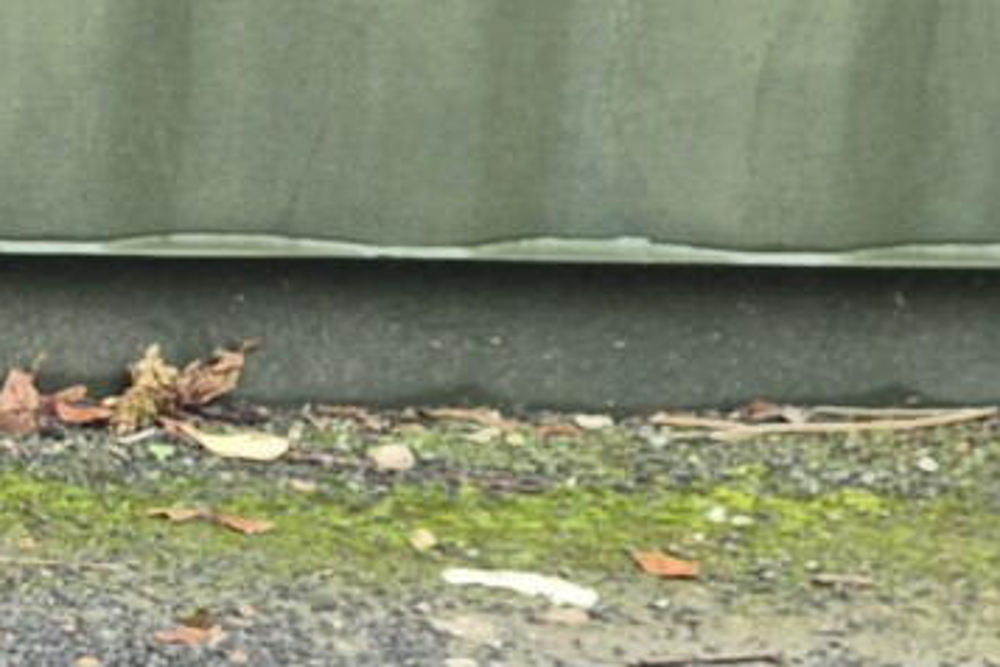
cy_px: 106
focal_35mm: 134
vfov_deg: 10.2
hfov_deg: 12.0
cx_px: -1482
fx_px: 3722
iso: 100
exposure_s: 1/180
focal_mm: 5.4
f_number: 1.8
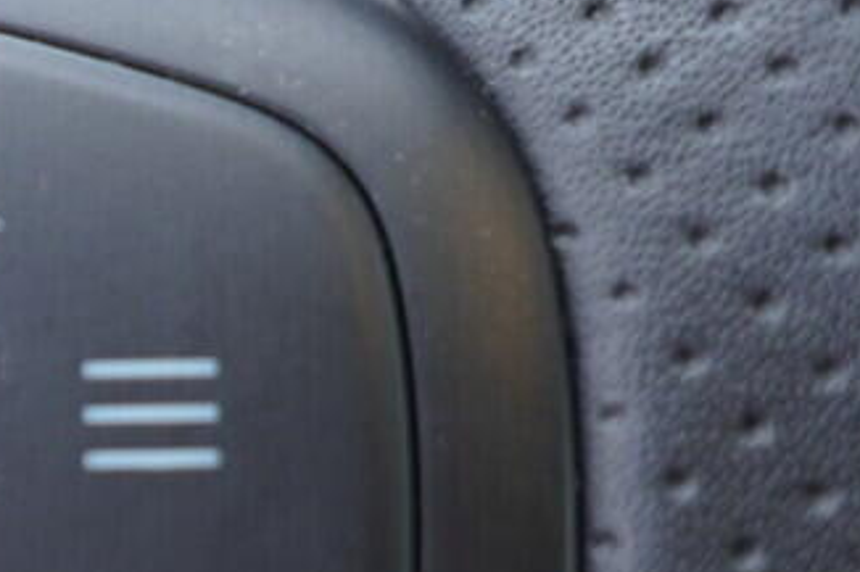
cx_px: -332
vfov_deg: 8.6
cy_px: 506
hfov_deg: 12.4
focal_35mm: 159
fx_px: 3796
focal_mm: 24
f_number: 2.8
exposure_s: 1/40
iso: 250
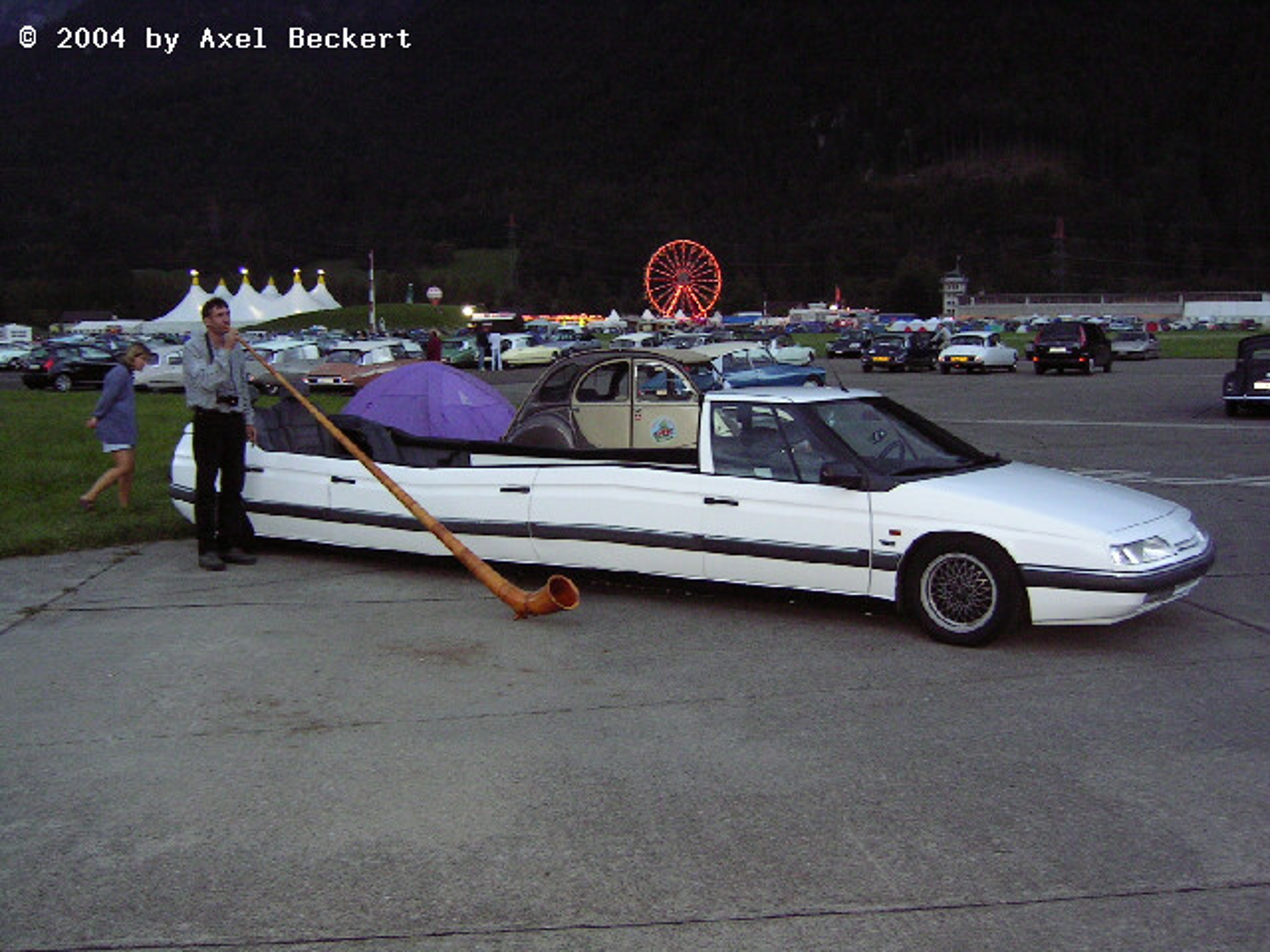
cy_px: 476
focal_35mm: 36
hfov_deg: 51.4
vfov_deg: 39.7
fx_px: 1321
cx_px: 635
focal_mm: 5.6
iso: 133
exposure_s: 1/30
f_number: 2.8
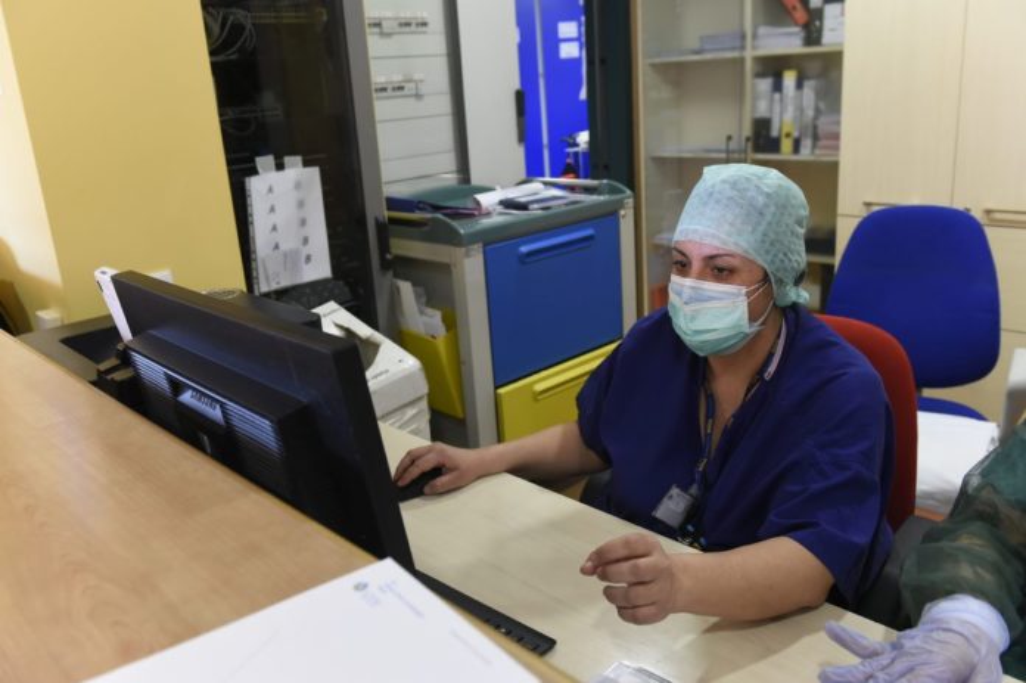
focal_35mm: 31
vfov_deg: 42.3
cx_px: 513
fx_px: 883
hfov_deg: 60.3
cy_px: 342
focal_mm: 31
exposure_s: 1/100
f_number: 5.6
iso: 3200
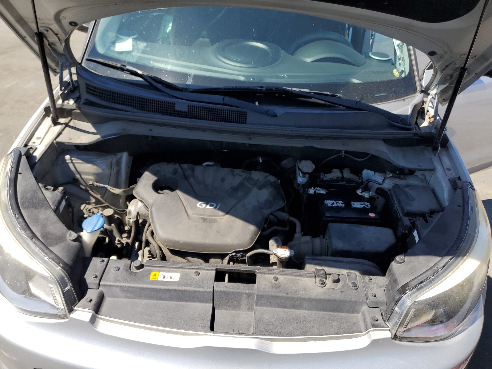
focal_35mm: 26
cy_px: 184
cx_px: 246
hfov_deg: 67.3
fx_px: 370
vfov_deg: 53.1
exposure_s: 1/1667
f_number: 1.5
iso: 50
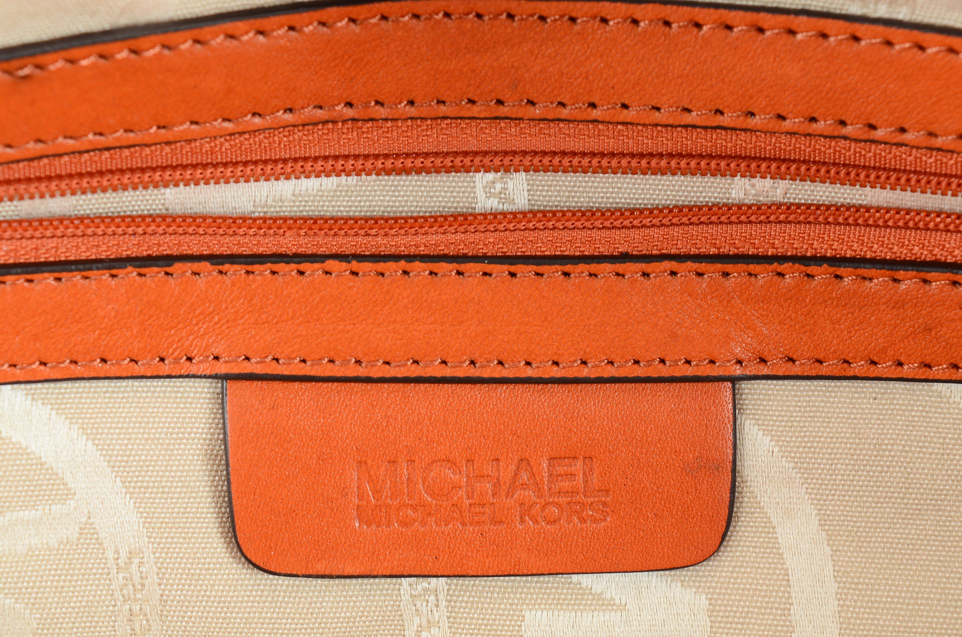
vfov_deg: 16.5
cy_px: 318
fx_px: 2200
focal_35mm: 82
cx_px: 481
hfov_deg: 24.7
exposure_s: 1/60
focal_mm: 55
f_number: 10
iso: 320
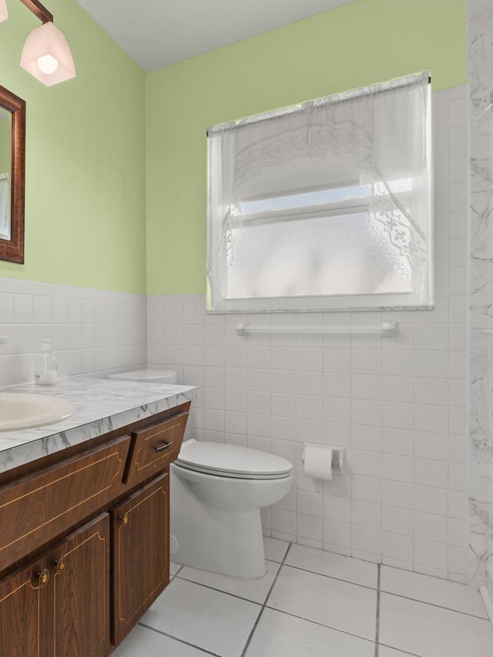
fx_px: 418
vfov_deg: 76.4
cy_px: 331
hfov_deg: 55.9
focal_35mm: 22
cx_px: 86
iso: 100
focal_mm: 10
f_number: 7.1
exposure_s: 1
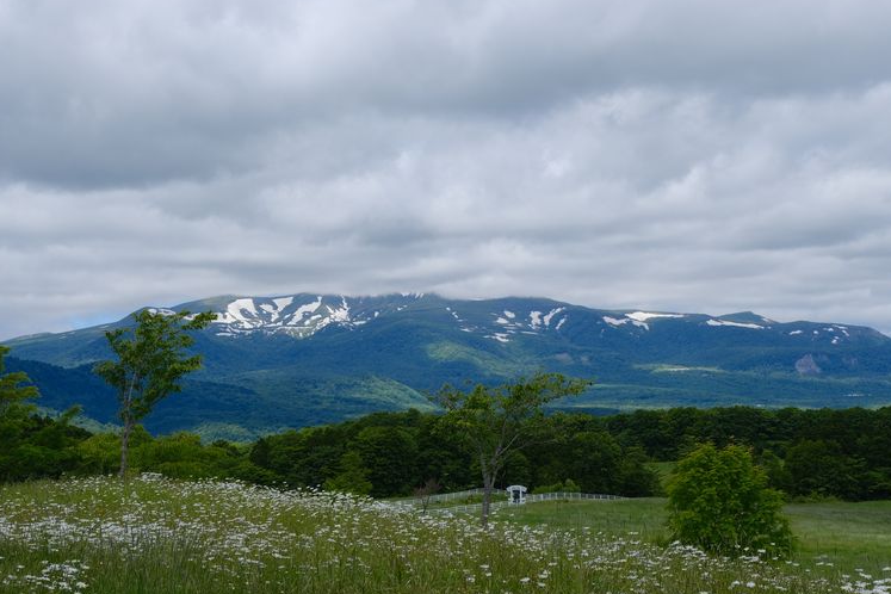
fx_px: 1485
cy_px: 318
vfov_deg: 22.6
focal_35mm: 60
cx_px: 447
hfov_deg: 33.4
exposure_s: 1/400
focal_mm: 35.8
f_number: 10
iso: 320
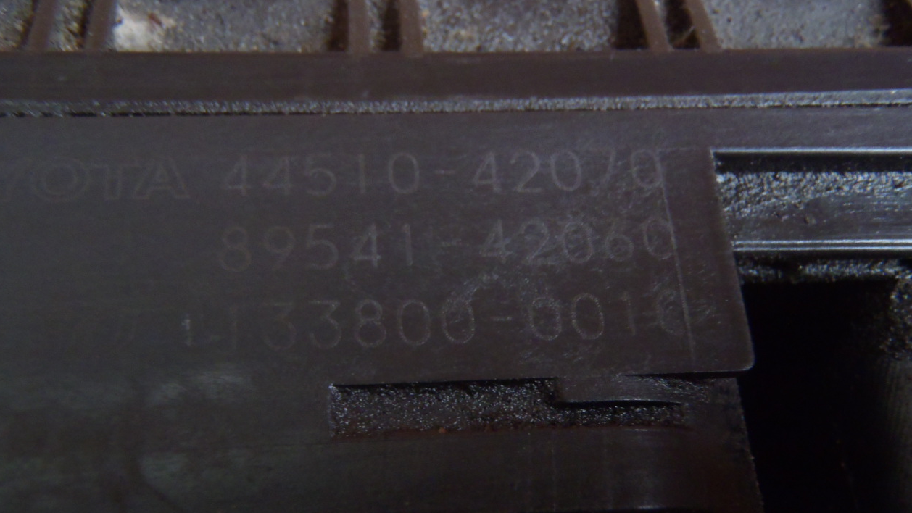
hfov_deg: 49.4
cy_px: 335
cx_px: 455
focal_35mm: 41
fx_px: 992
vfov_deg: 28.9
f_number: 4.7
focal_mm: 6.64
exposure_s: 1/4
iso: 400
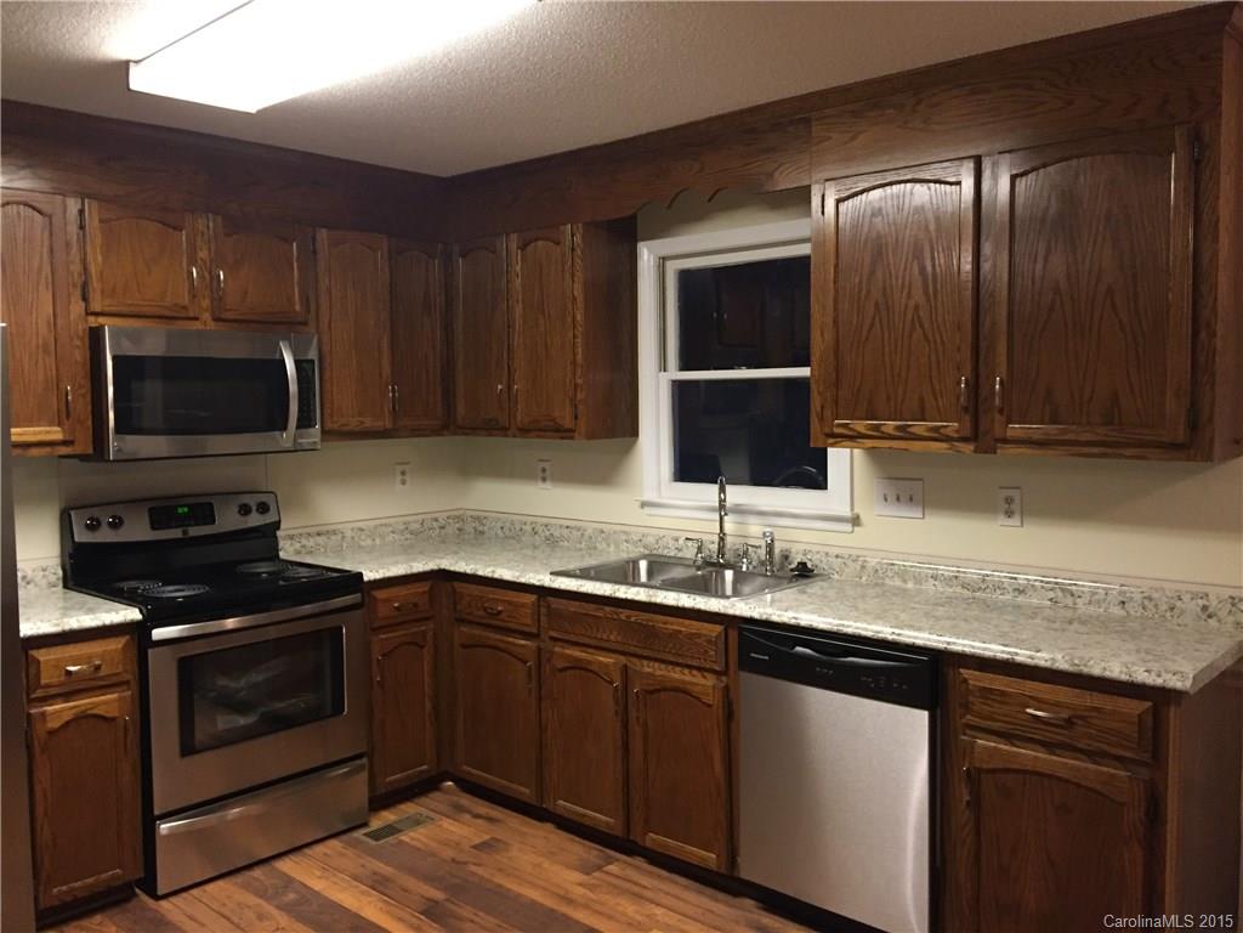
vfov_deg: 48.2
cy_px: 466
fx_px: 1041
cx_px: 622
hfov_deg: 61.7
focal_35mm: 29
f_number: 2.2
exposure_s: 1/30
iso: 200
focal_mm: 4.15
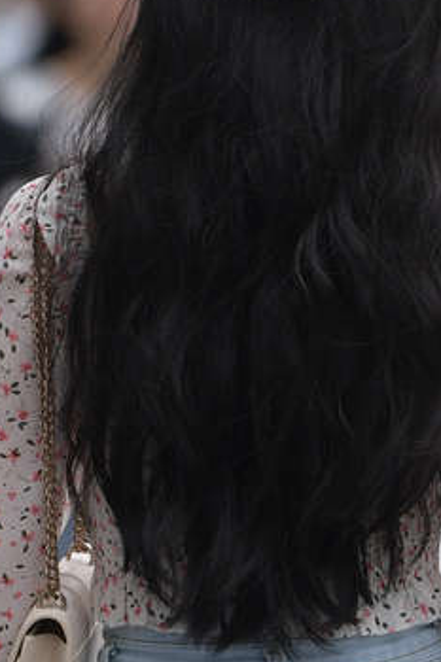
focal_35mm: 1030
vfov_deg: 2.0
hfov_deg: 1.3
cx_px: 293
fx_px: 18944
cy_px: 690
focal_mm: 200
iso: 320
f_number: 3.5
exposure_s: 1/500
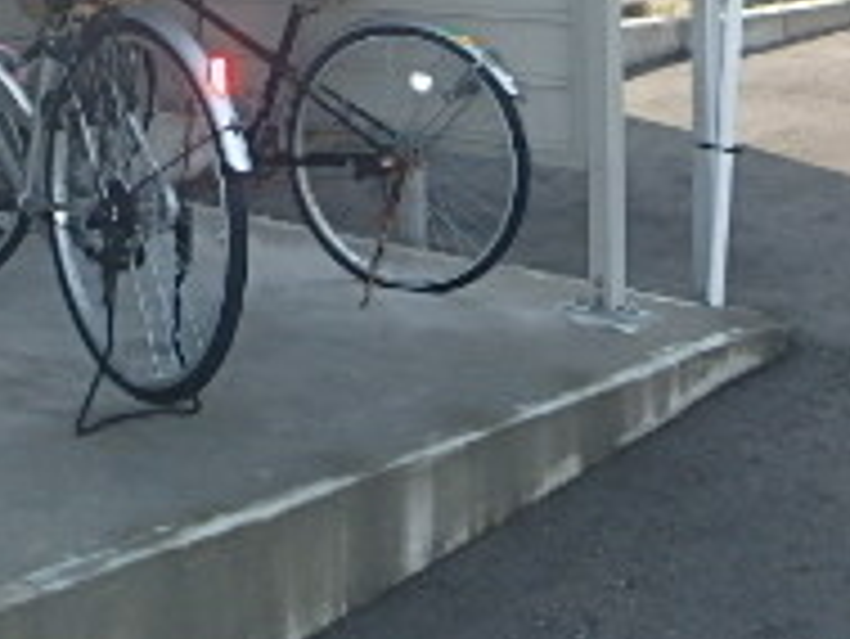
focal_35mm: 71
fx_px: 1745
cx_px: 99
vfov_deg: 19.4
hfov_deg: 26.5
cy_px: -158
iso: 125
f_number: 3.5
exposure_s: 1/400
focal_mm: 3.7
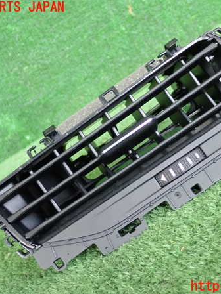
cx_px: 142
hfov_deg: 21.9
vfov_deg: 29.0
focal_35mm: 67
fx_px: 570
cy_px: 147
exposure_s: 1/125
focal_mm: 9.01
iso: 1250
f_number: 3.2
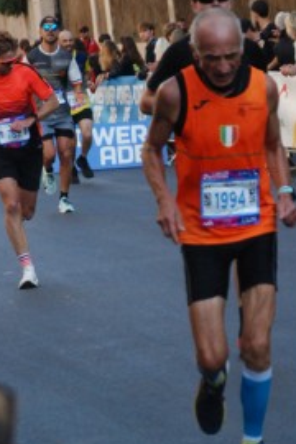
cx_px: 308
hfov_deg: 4.1
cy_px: 248
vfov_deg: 6.2
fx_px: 4119
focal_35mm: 334
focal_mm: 100
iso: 1000
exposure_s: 1/640
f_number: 5.6
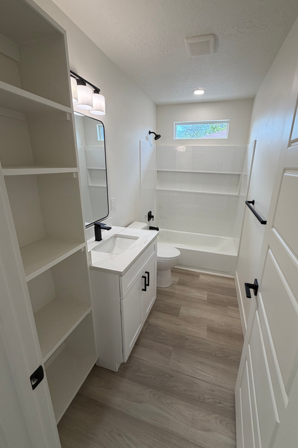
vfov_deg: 100.4
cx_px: 159
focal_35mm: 15
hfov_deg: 77.2
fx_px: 186
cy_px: 219
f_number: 2.2
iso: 80
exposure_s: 1/120
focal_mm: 2.22
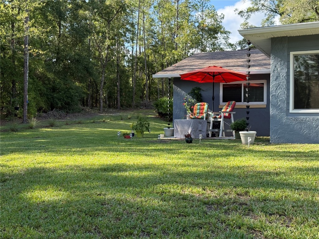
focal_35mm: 48
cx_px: 160
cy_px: 120
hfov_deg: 39.7
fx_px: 442
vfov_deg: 30.3
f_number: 1.78
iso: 80
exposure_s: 1/895
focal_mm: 6.76
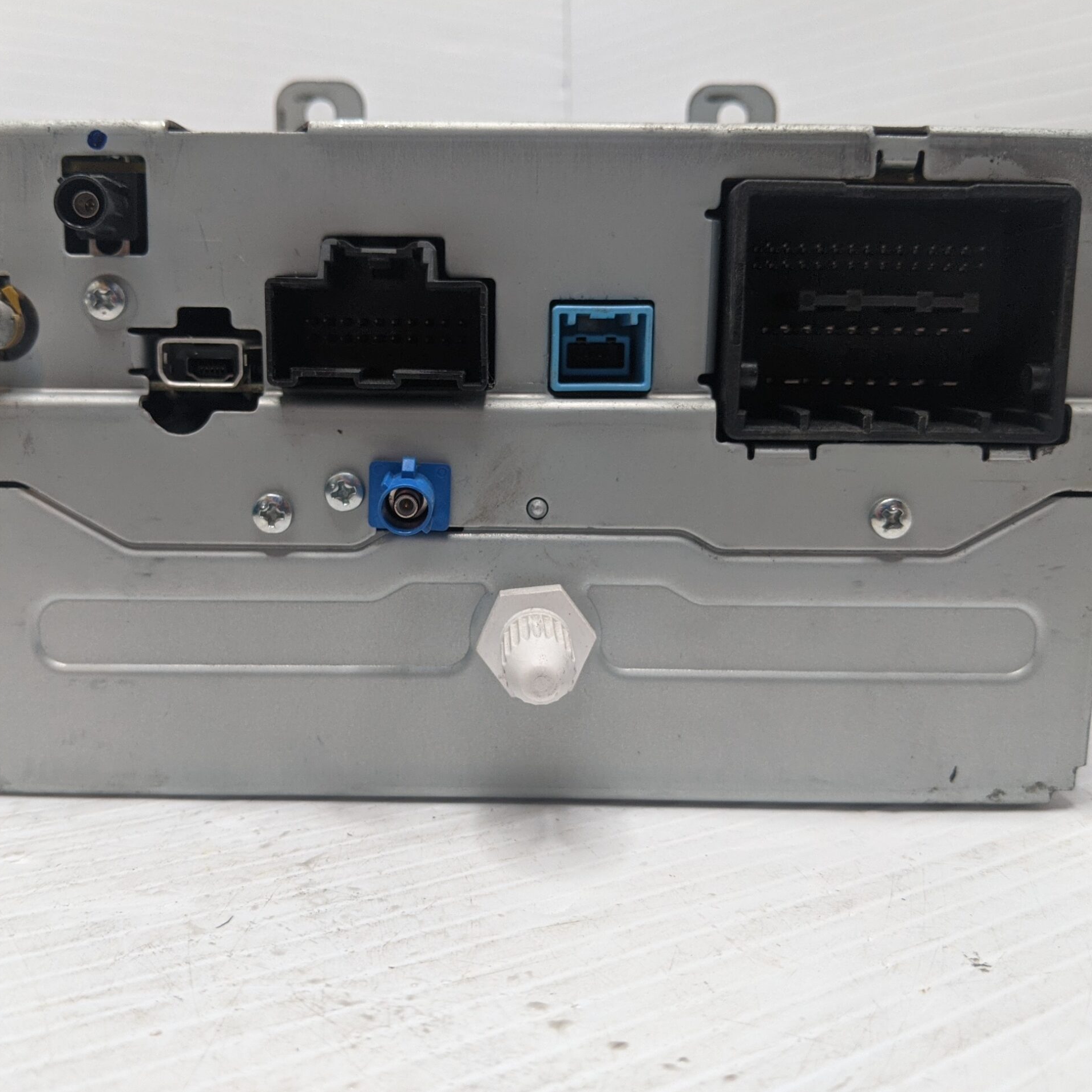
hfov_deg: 51.0
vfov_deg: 51.1
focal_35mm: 32
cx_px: 498
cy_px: 545
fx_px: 1142
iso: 152
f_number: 1.8
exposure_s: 1/125
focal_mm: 4.44
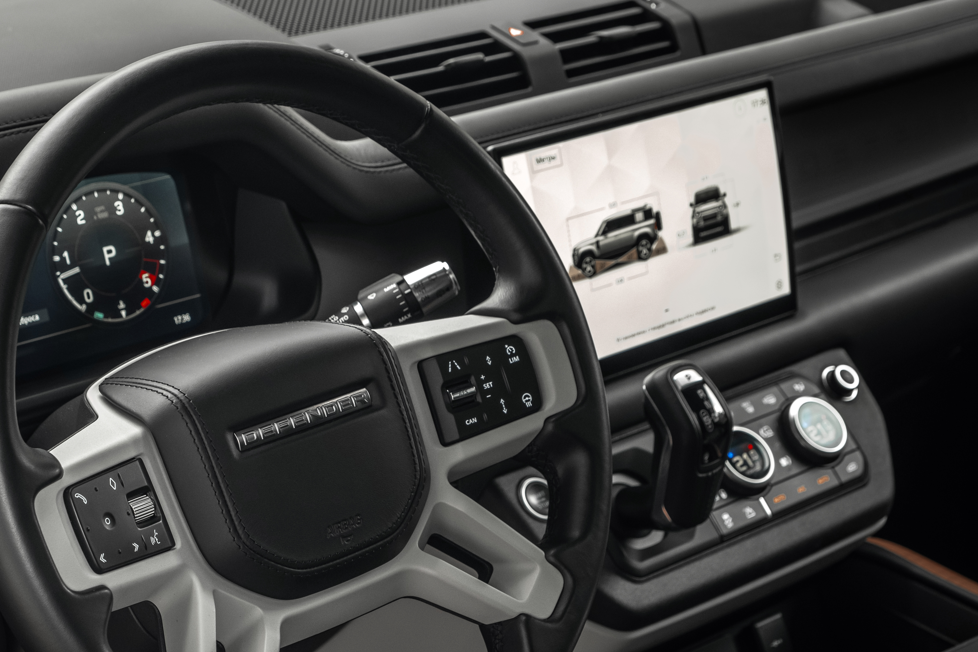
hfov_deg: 25.8
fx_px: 2119
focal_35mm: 78
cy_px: 440
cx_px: 304
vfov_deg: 17.4
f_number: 5
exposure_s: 1/13
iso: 1000
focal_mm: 37.6
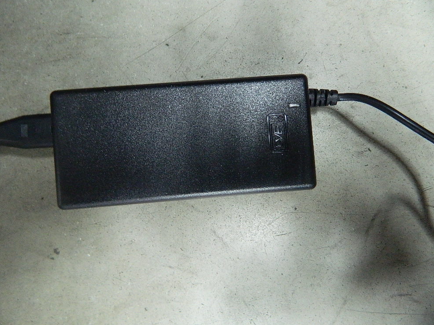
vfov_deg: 53.0
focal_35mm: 26
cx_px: 211
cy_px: 163
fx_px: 326
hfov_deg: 67.3
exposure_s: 1/10
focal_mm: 4.5
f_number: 3.1
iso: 500
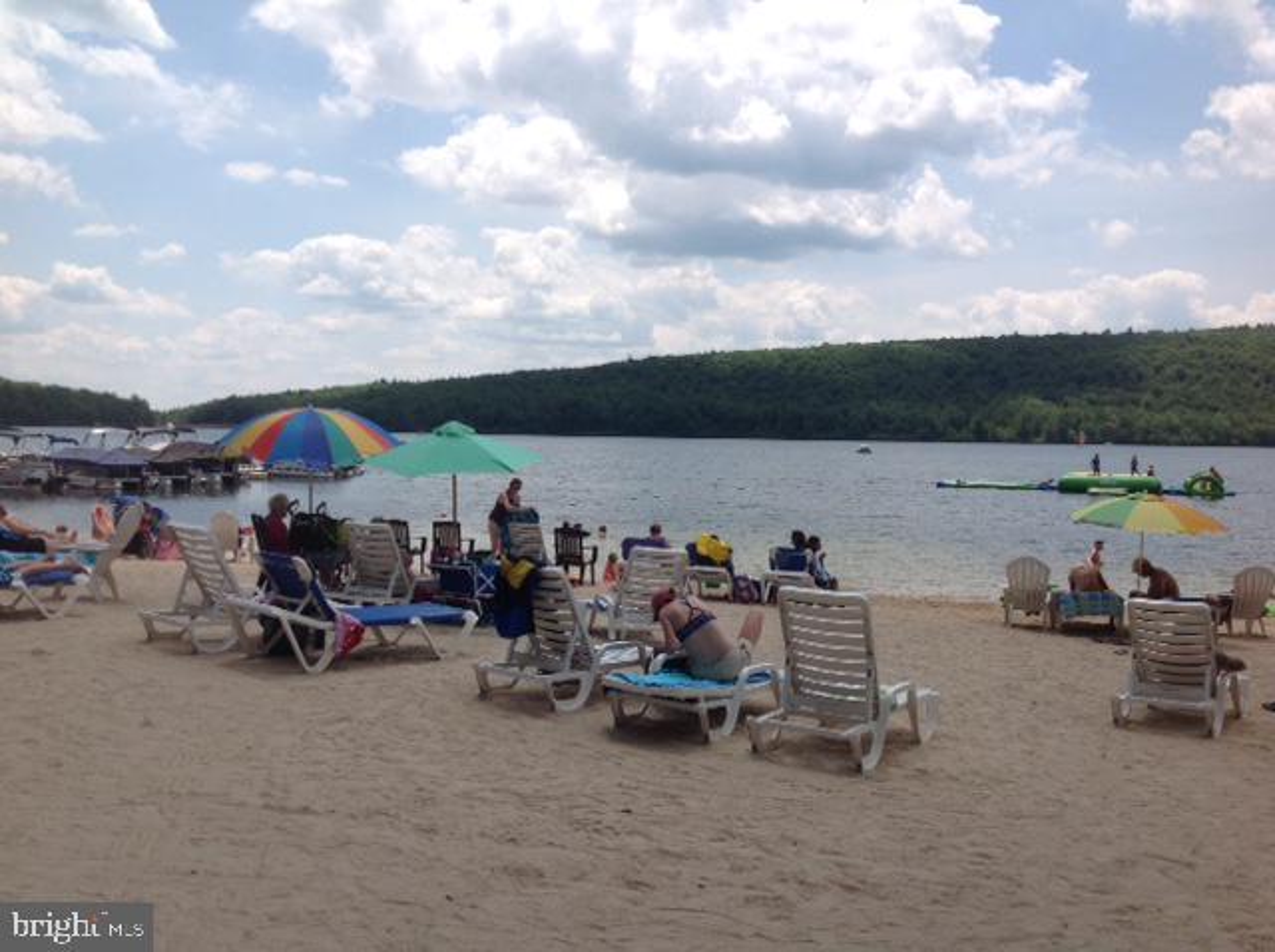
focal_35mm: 35
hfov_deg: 52.7
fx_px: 1287
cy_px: 476
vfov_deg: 40.6
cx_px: 638
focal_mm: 4.28
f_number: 2.4
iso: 50
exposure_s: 1/2519
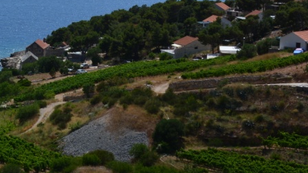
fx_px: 825
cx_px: -45
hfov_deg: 20.0
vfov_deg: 11.9
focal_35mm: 101
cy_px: 18
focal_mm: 28
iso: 200
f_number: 11
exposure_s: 1/400
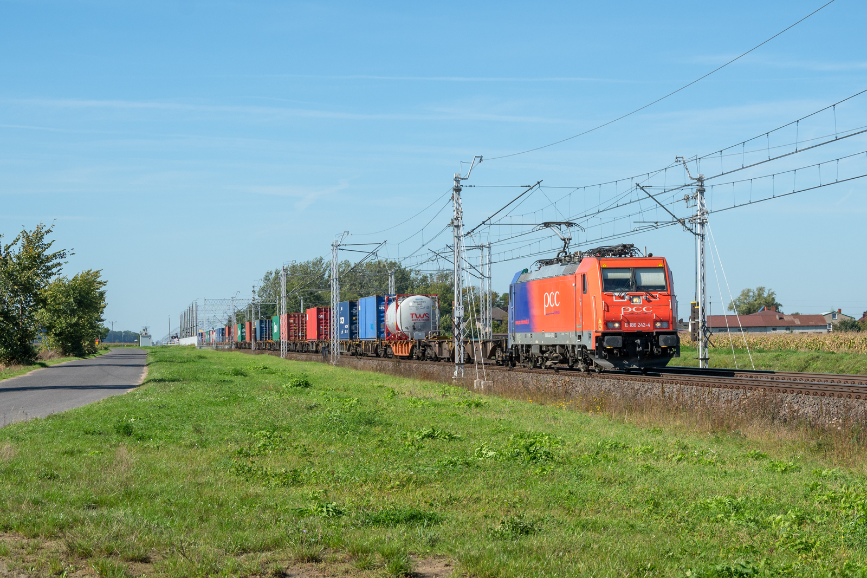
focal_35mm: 72
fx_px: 1734
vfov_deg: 18.9
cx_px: 434
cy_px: 289
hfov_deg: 28.1
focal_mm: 48
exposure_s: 1/640
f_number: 9
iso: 125
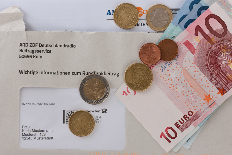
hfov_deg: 19.5
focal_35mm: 105
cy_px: 78
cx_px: 116
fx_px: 677
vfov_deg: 13.0
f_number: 13
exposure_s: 1/125
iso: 100
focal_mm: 105
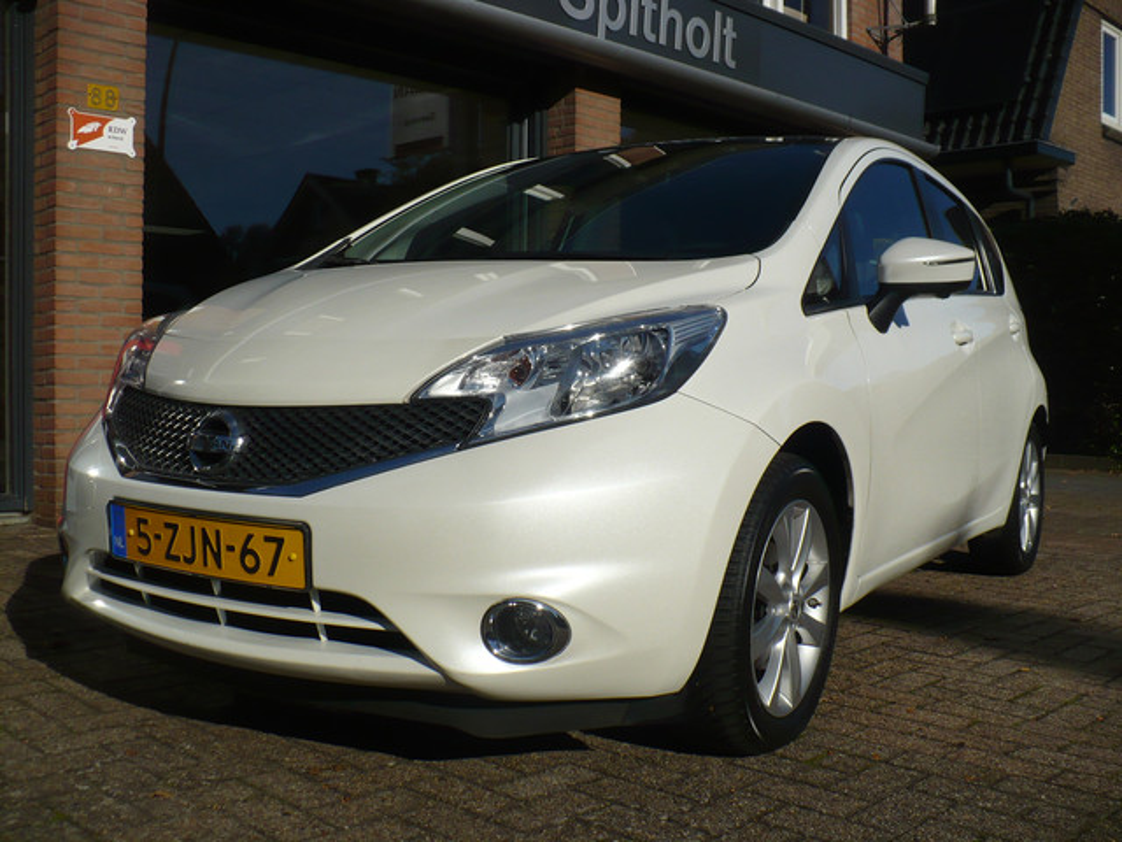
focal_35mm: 37
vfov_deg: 38.7
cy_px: 421
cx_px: 561
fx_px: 1199
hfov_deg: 50.1
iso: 100
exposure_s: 1/500
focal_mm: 6.1
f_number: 8
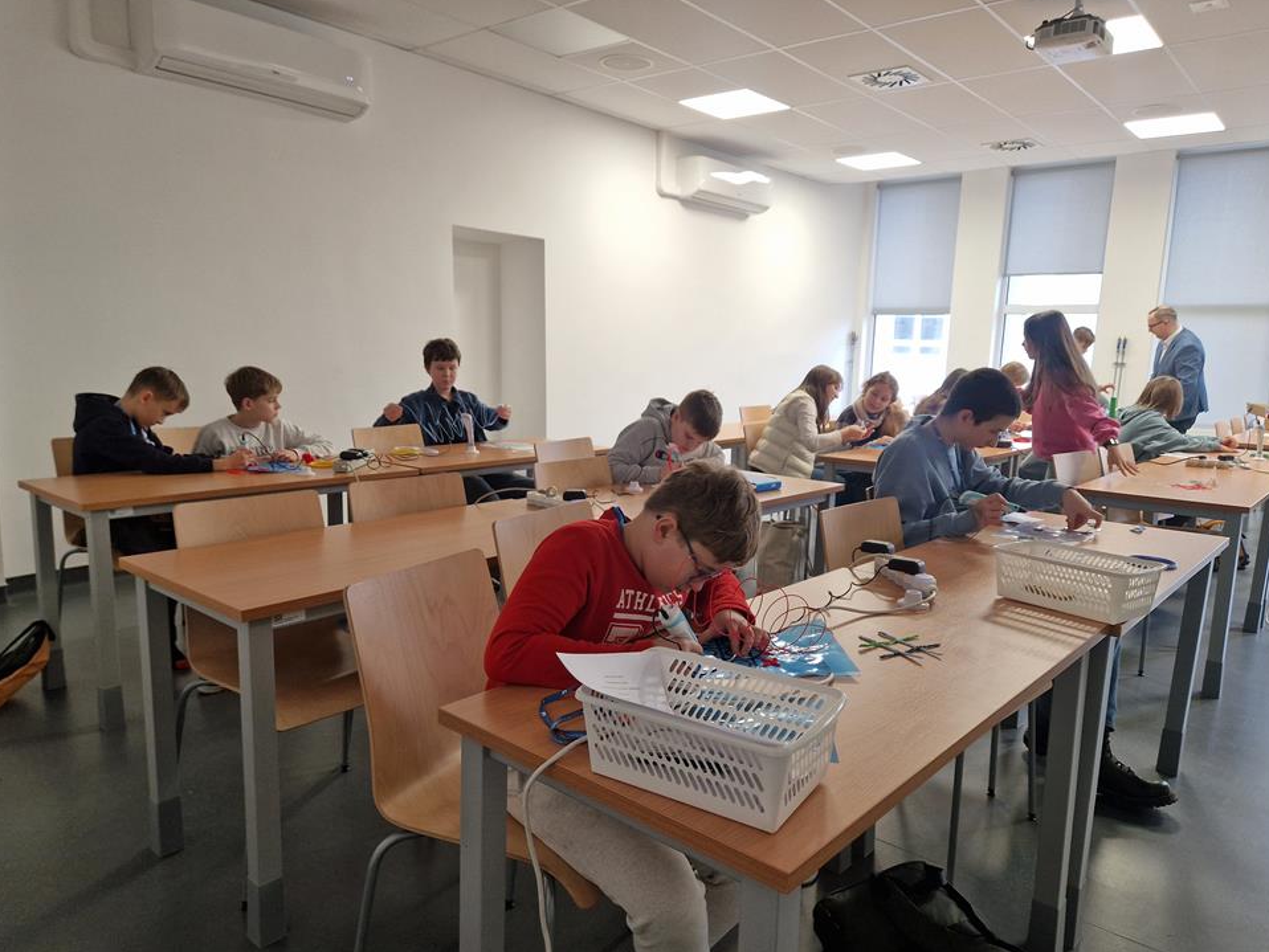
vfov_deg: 56.8
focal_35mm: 24
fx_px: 880
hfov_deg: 71.6
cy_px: 487
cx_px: 656
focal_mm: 5.4
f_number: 1.8
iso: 160
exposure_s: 1/100
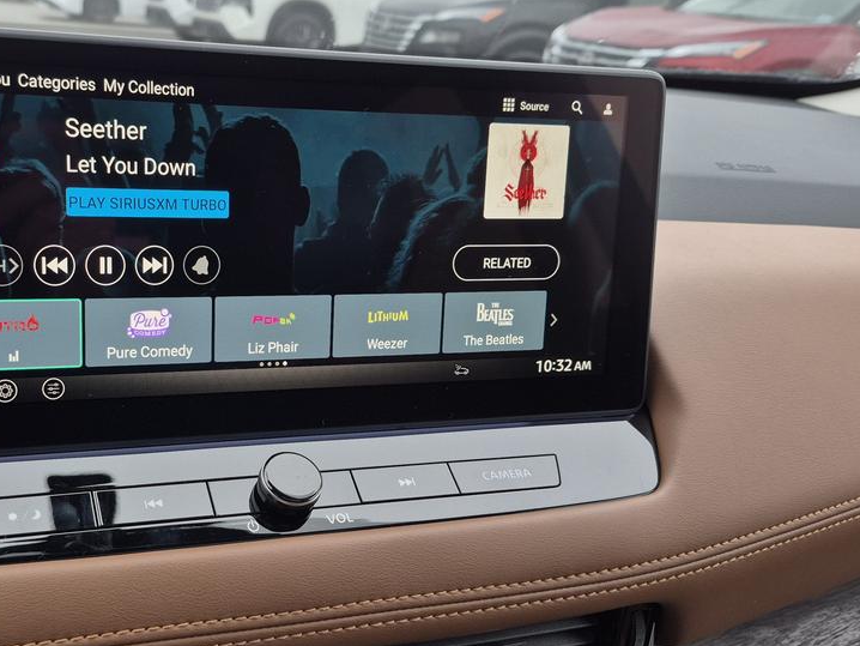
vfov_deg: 35.1
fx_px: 1019
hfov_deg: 44.8
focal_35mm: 41
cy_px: 361
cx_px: 256
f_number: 1.8
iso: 40
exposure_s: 1/120
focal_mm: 5.4
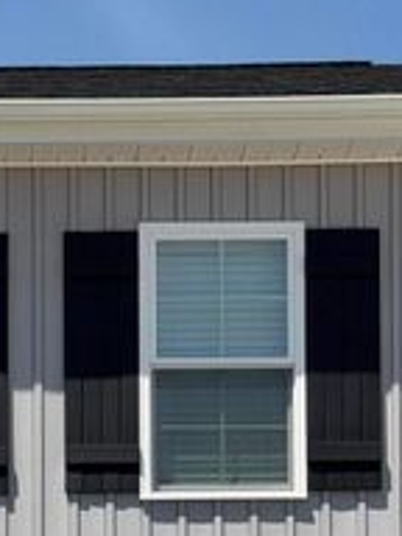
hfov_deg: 8.9
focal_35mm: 167
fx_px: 2586
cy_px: 808
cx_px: 34
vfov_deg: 11.3
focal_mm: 6.76
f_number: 1.78
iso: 64
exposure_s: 1/7143
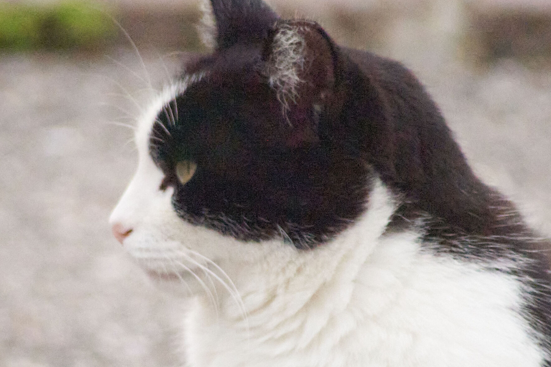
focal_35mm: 1219
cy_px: 154
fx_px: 18654
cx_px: 224
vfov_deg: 1.1
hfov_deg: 1.7
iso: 25600
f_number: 11
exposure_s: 1/8000
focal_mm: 600
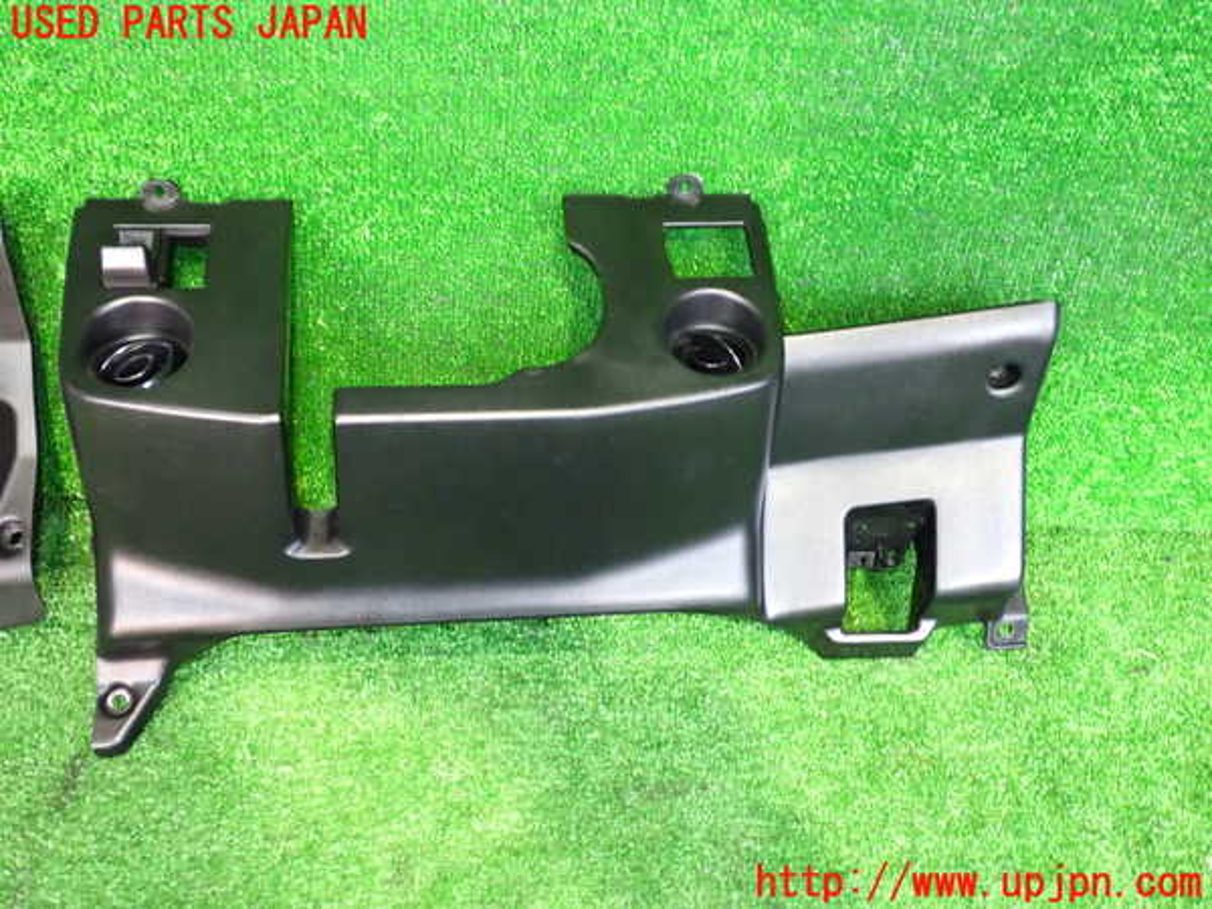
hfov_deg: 56.8
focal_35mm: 32
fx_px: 1120
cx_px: 606
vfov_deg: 44.2
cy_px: 454
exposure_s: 1/30
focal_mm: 5.79
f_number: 2.4
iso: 800
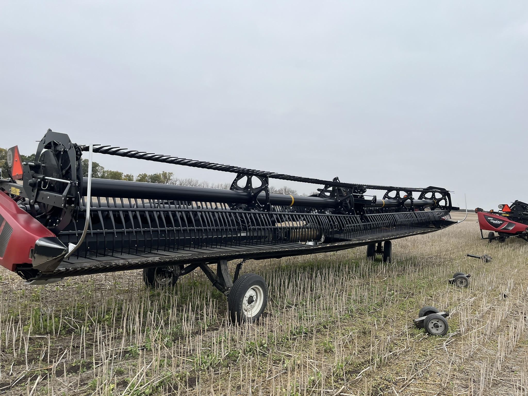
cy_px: 198
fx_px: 397
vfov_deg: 53.1
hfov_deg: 67.3
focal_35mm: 26
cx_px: 264
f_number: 1.6
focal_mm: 5.1
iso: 50
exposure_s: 1/723
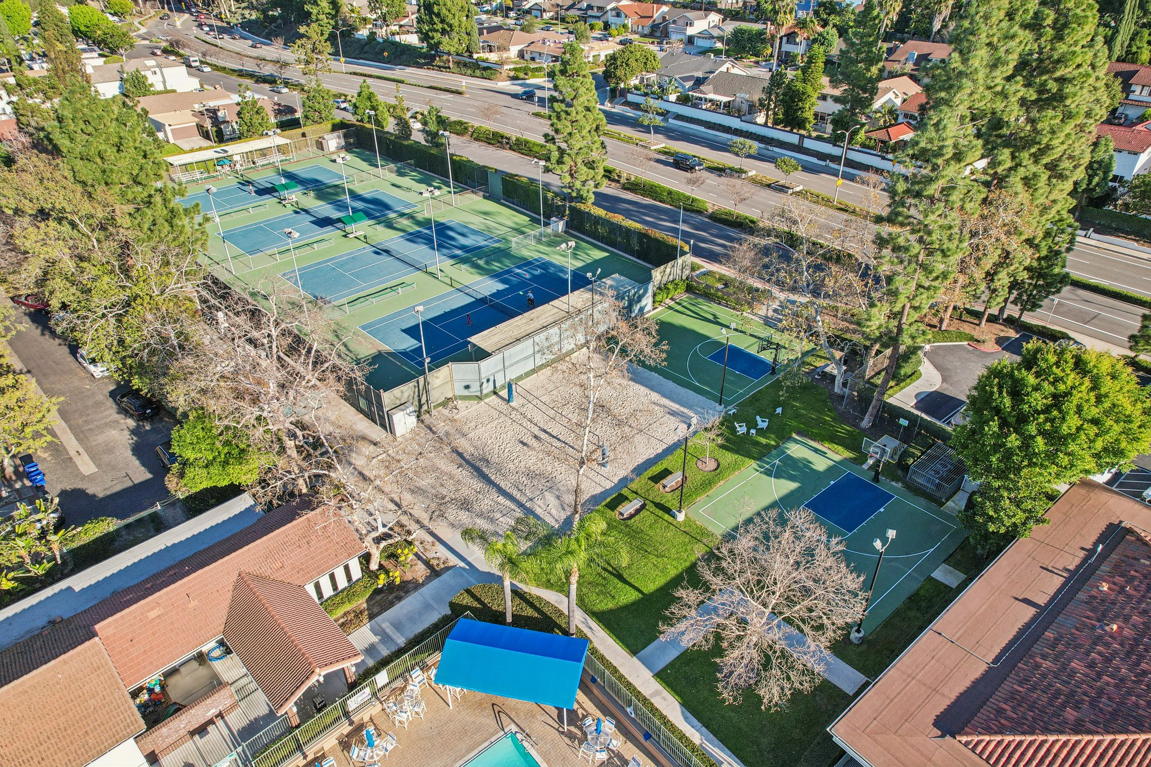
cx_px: 576
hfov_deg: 78.6
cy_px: 384
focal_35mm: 22
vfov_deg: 57.2
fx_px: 703
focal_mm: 8.4
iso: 120
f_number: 2.8
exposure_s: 1/800
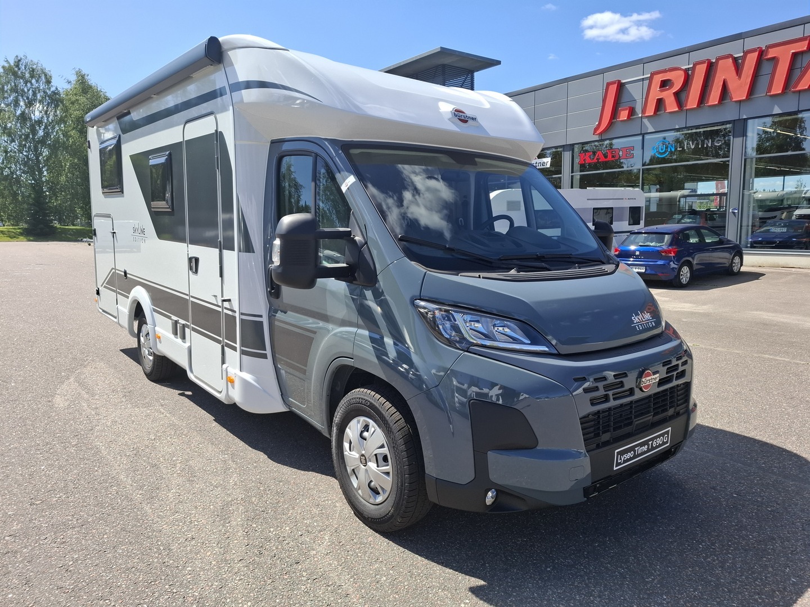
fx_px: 538
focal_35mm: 23
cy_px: 304
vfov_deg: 58.9
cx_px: 405
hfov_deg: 73.9
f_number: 1.8
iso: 50
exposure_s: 1/1295
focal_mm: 5.54
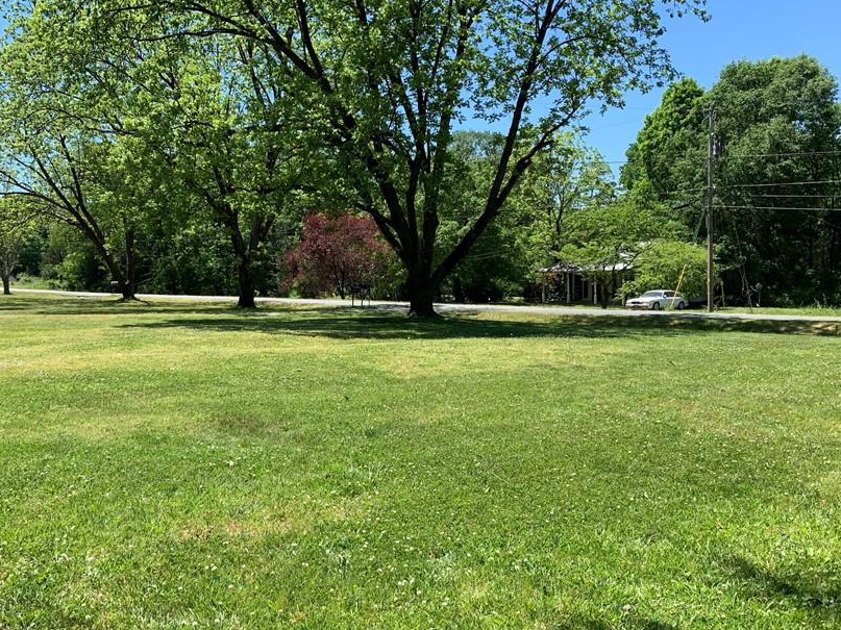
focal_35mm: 33
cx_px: 361
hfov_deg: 55.2
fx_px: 802
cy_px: 346
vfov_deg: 42.9
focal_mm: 4.25
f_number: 1.8
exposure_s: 1/1021
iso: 25
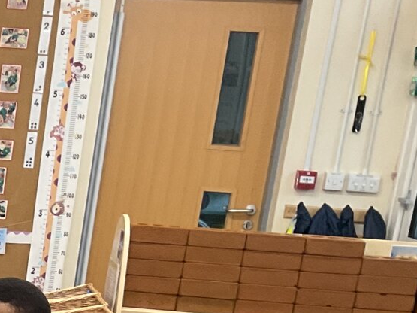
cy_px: 479
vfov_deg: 13.0
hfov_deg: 15.9
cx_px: -310
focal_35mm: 107
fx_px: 1289
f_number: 1.8
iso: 64
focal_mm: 3
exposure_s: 1/50
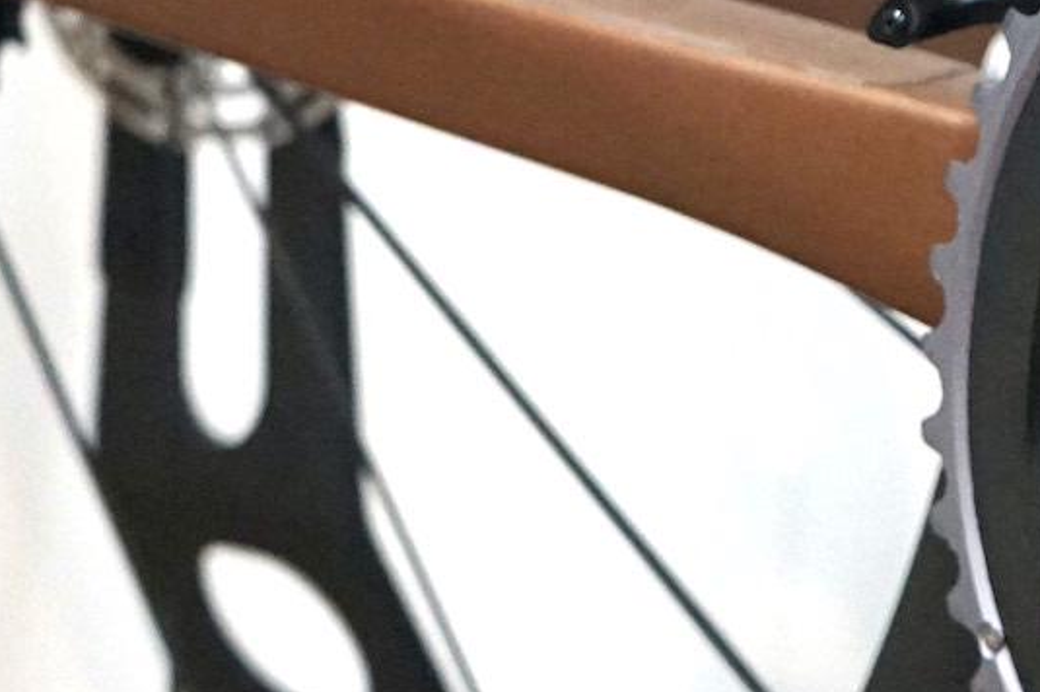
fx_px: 4648
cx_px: 1429
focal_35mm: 161
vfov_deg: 8.5
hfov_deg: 12.3
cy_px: 66
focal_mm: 41
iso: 4000
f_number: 4.5
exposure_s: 1/160
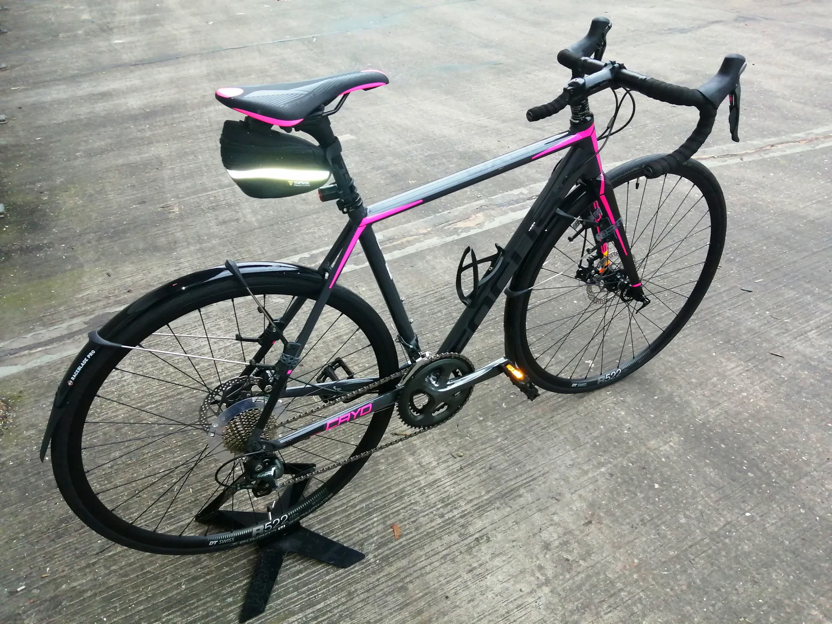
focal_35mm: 26
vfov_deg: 53.1
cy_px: 312
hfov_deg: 67.3
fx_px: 625
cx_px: 416
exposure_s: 1/33.3
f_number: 1.8
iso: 125
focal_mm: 3.46
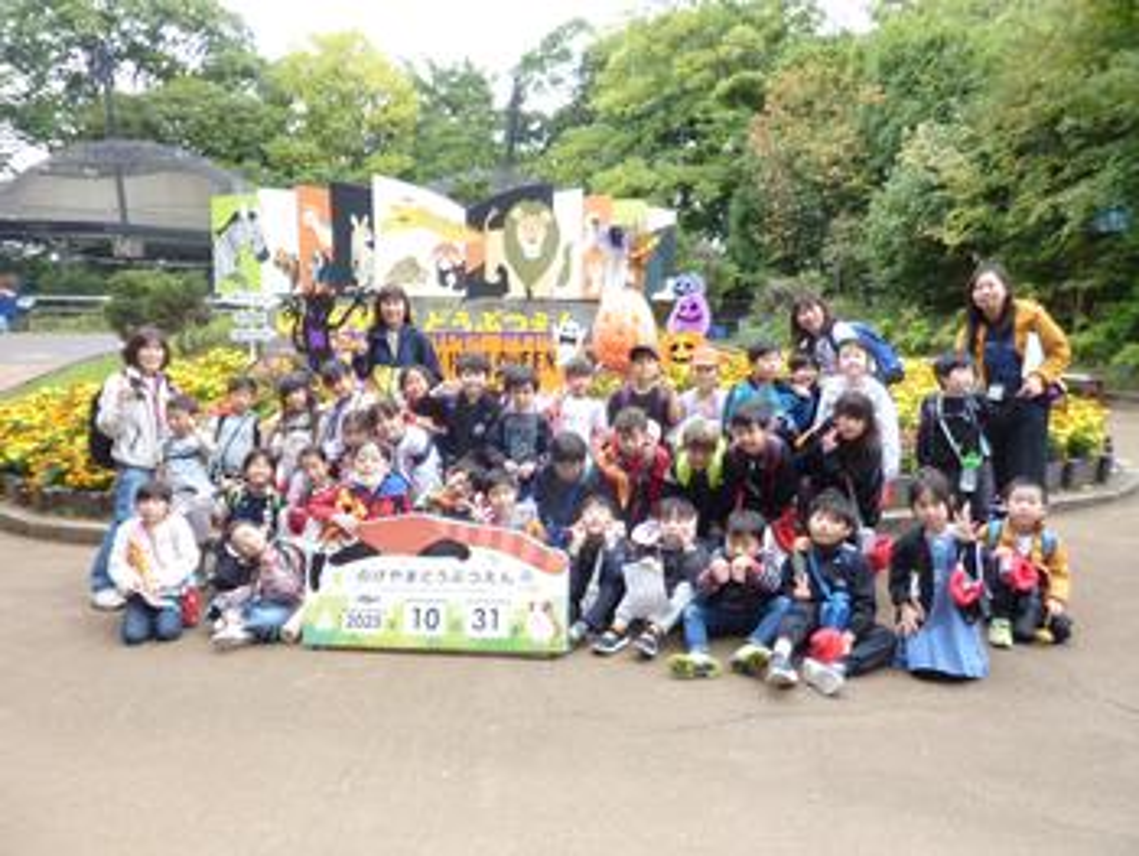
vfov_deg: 54.9
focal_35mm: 25
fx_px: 823
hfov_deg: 69.4
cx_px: 570
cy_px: 428
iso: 80
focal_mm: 4.1
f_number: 3.3
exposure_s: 1/50
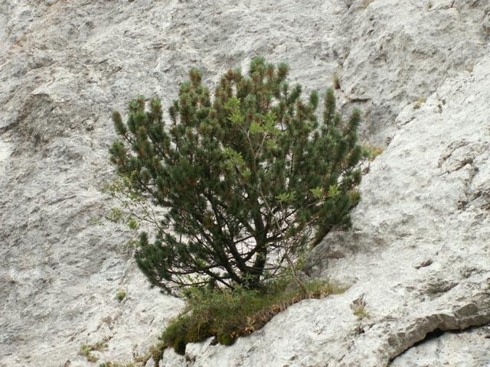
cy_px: 184
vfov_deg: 14.0
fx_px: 1500
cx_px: 245
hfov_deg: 18.5
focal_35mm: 106
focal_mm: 17.36
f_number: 3.5
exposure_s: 1/50
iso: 50
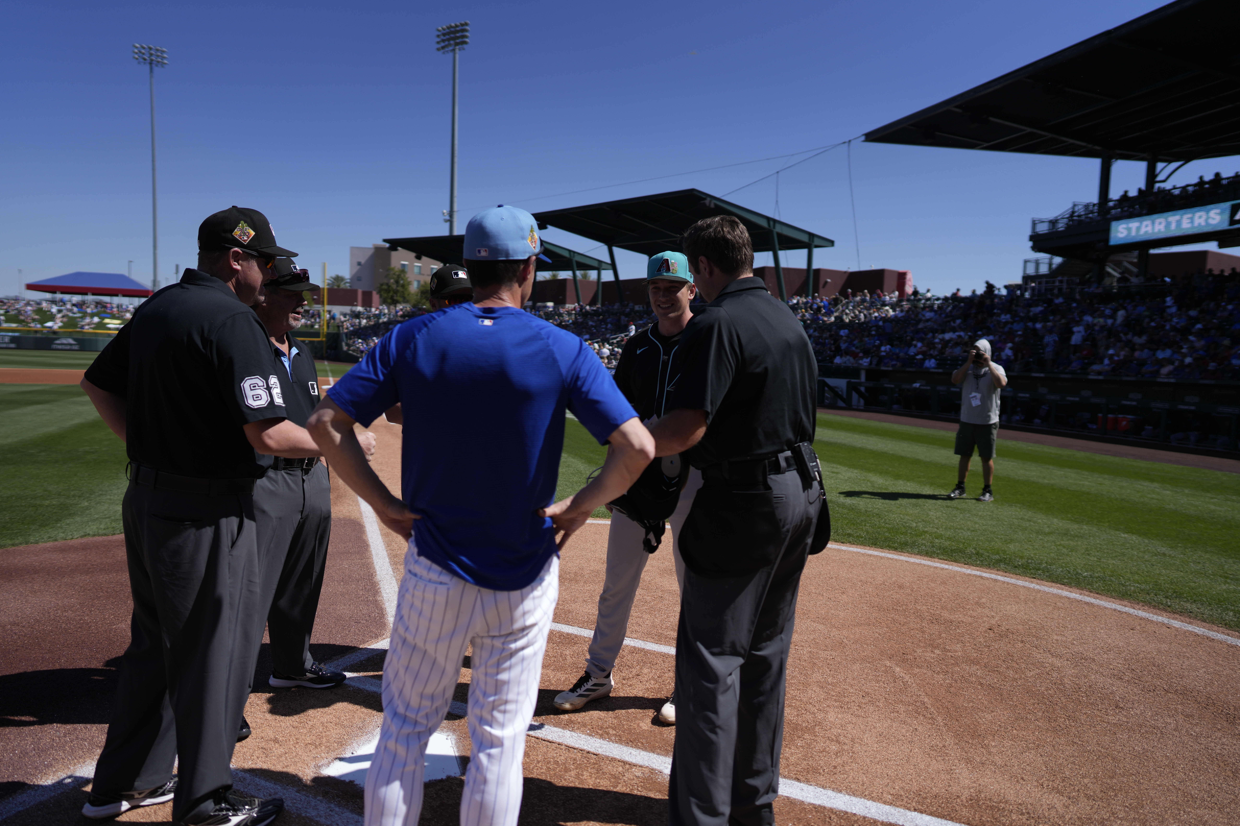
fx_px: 827
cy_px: 413
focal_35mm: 24
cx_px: 620
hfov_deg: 73.7
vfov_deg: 53.1
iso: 125
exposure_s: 1/6400
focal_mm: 24
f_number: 2
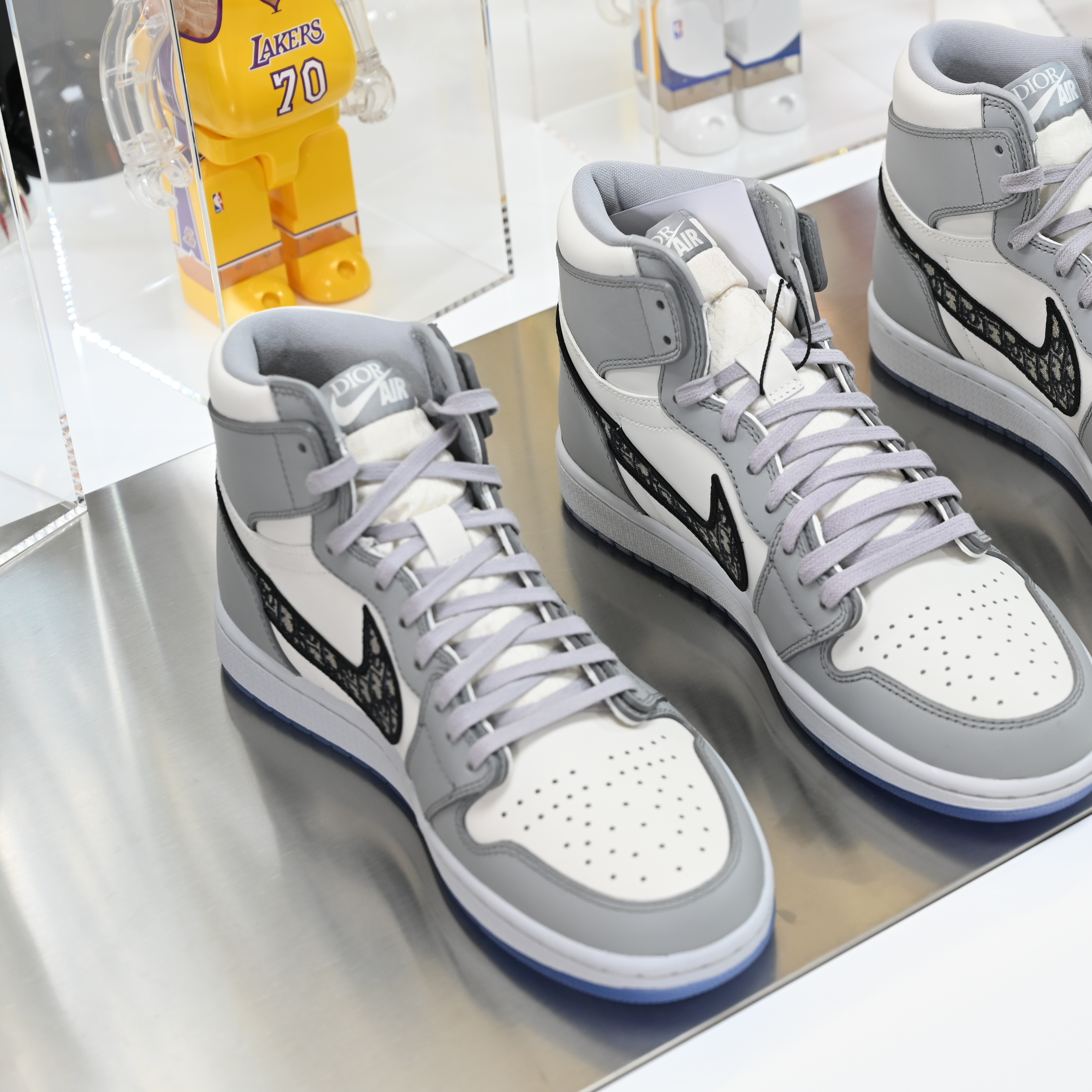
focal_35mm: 76
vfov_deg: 22.8
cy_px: 545
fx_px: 2712
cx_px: 804
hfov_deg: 22.6
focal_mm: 59
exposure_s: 1/100
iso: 640
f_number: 5.6
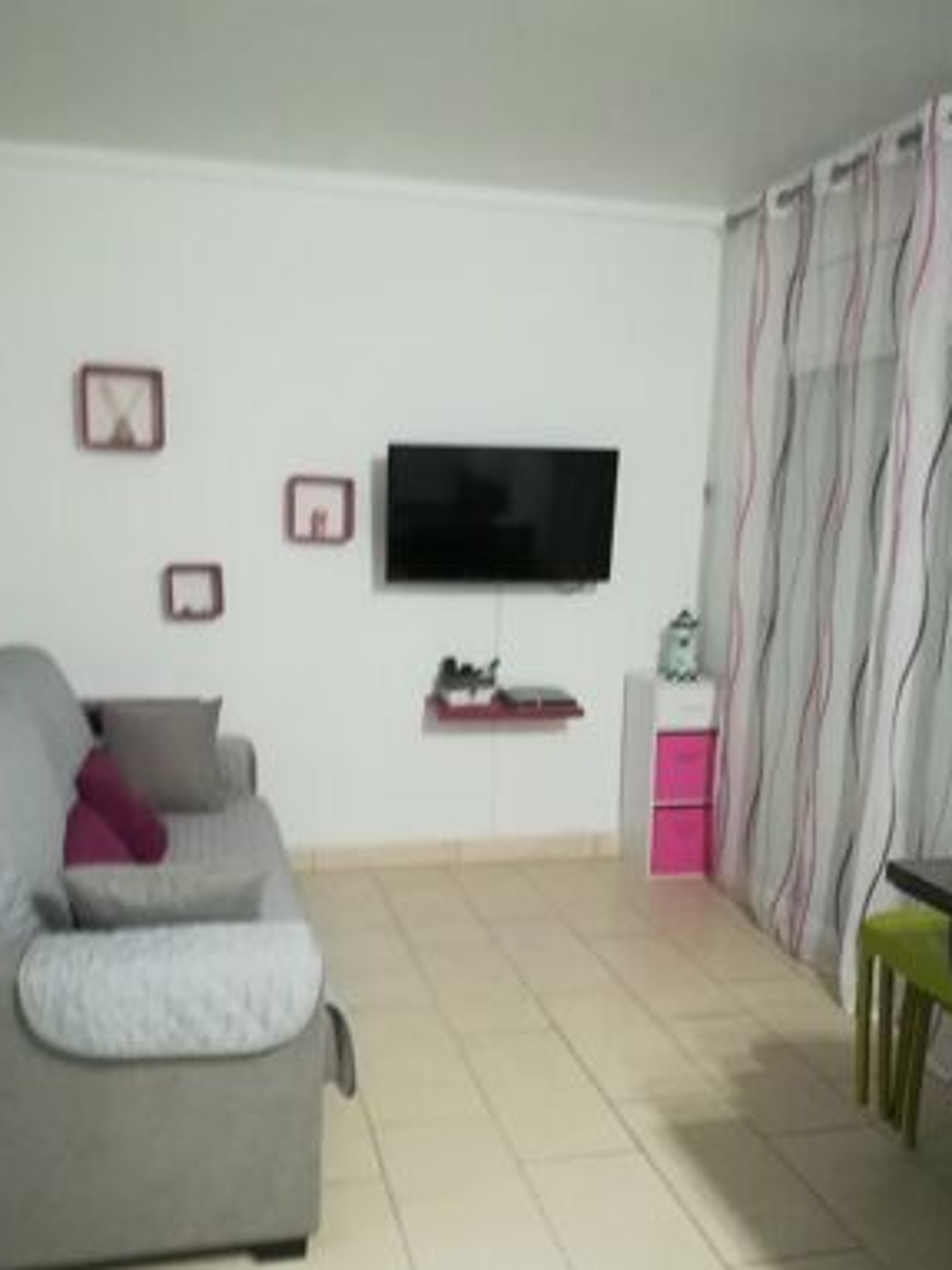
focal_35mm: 29
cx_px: 438
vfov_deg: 61.6
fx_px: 1064
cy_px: 681
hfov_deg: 48.2
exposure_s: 1/20
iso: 500
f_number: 2.2
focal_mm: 3.83
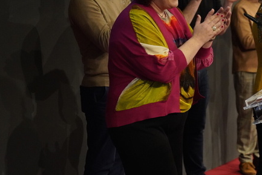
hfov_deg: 12.0
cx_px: 178
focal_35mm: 171
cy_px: 51
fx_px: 1245
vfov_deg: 8.0
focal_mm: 102
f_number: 4.5
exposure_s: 1/160
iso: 8000
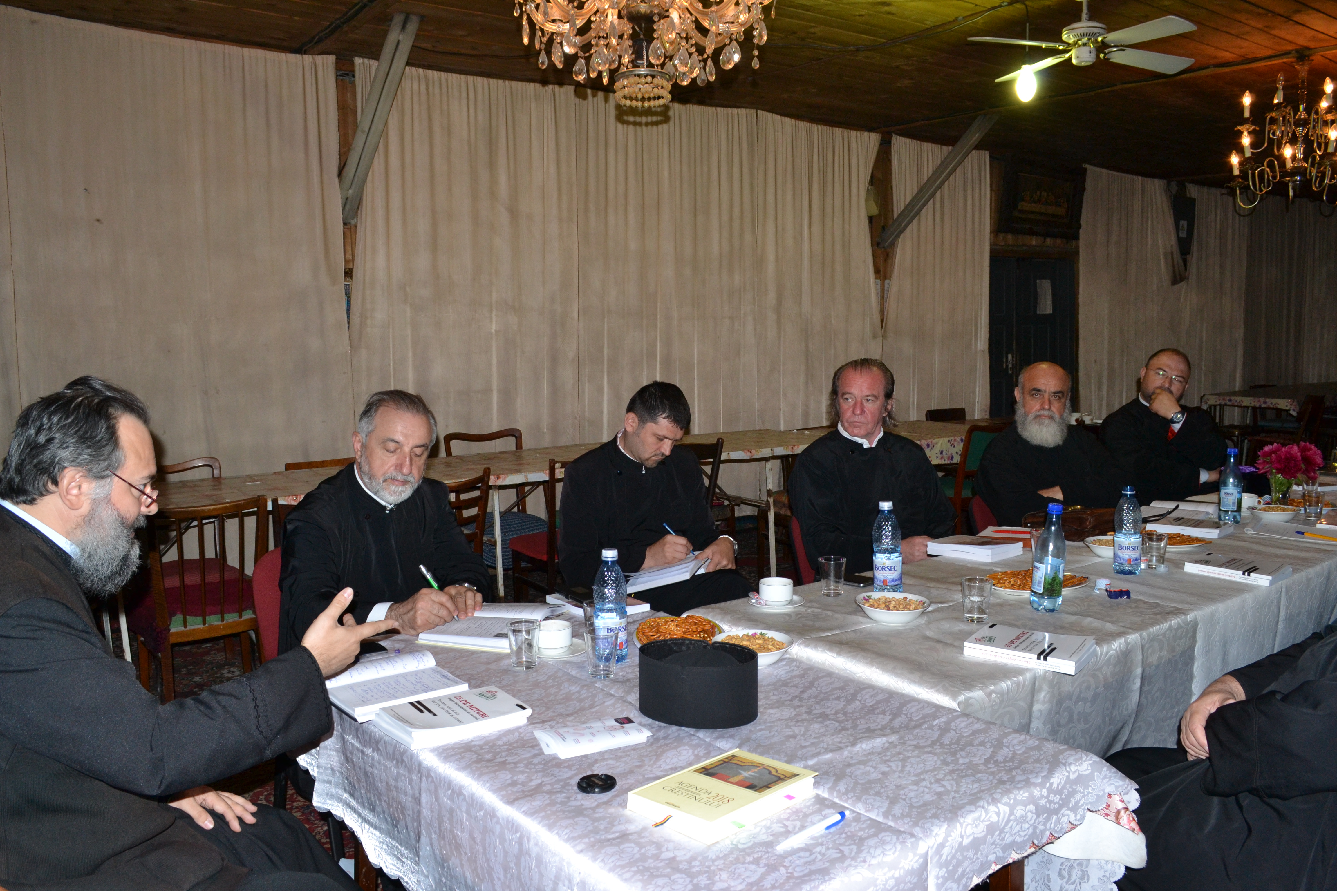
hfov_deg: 67.4
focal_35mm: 27
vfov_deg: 47.9
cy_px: 446
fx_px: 1003
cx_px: 668
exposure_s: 1/60
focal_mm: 18
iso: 720
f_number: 8
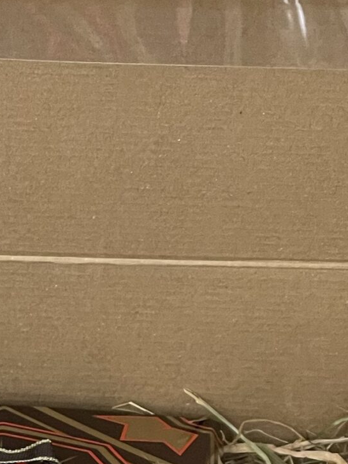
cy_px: 782
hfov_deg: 6.5
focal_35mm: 225
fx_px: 3016
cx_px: -171
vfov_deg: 8.5
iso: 125
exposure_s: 1/100
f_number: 2.2
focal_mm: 7.5
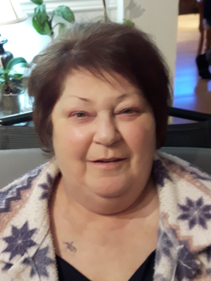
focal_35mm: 31
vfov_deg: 58.4
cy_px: 140
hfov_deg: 45.4
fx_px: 252
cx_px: 106
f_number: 1.9
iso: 320
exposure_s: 1/17
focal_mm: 3.7
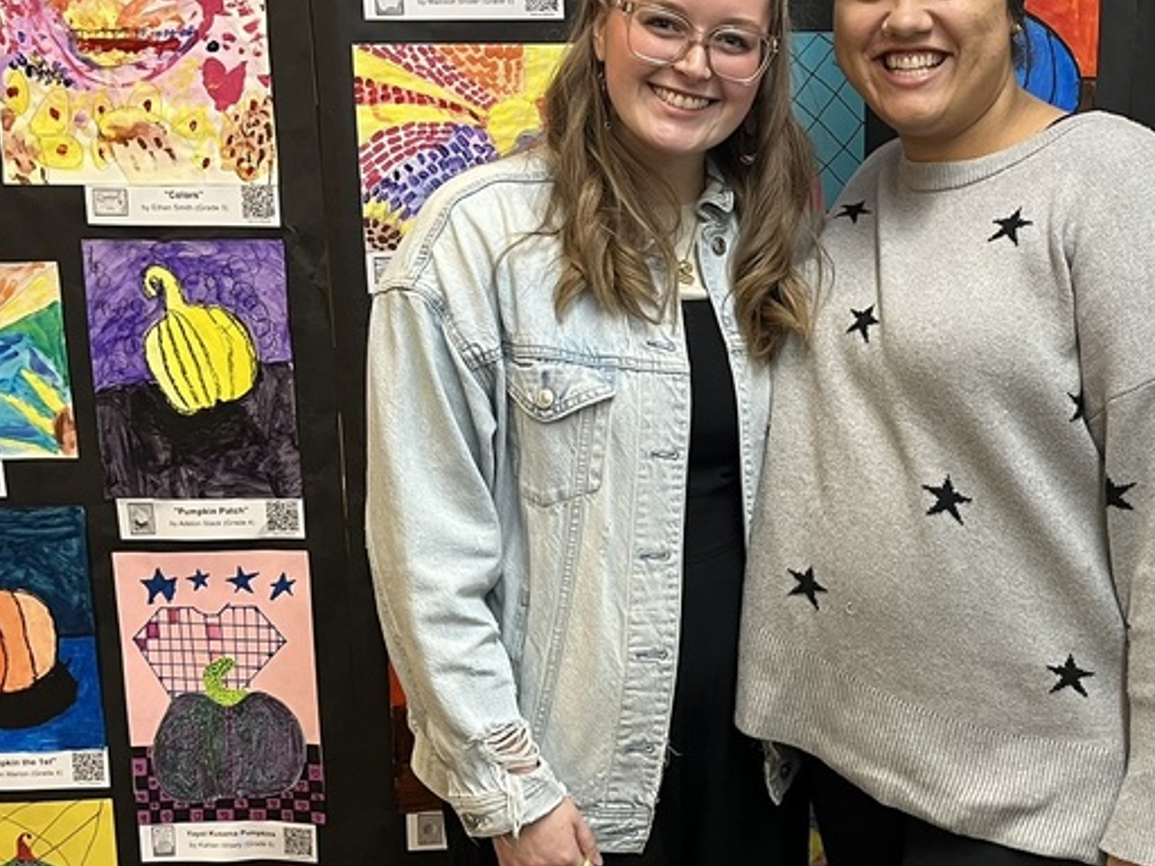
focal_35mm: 52
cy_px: 456
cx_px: 803
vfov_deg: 28.0
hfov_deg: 36.3
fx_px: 1735
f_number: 1.6
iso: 200
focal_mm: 5.1
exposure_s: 1/60
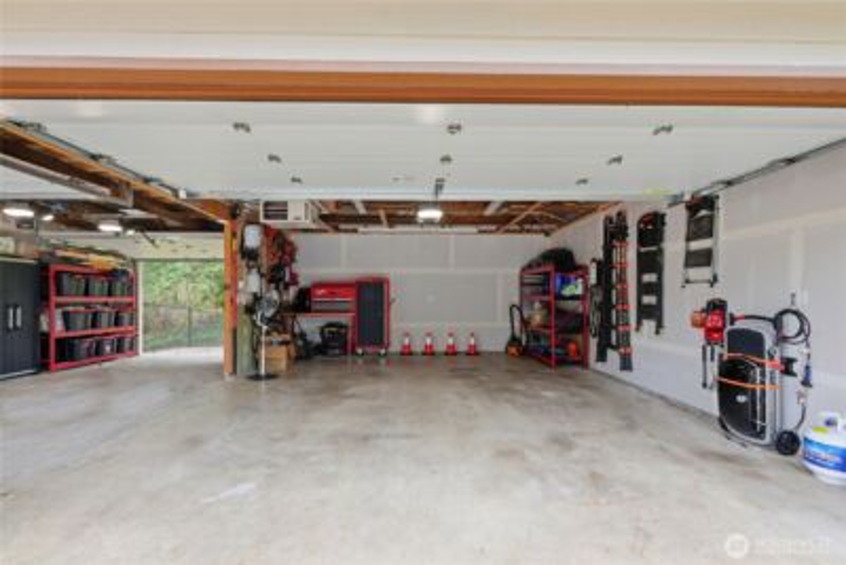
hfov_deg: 96.7
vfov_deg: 73.8
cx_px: 423
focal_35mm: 16
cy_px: 282
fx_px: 376
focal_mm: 16
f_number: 8
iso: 200
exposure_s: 1/40
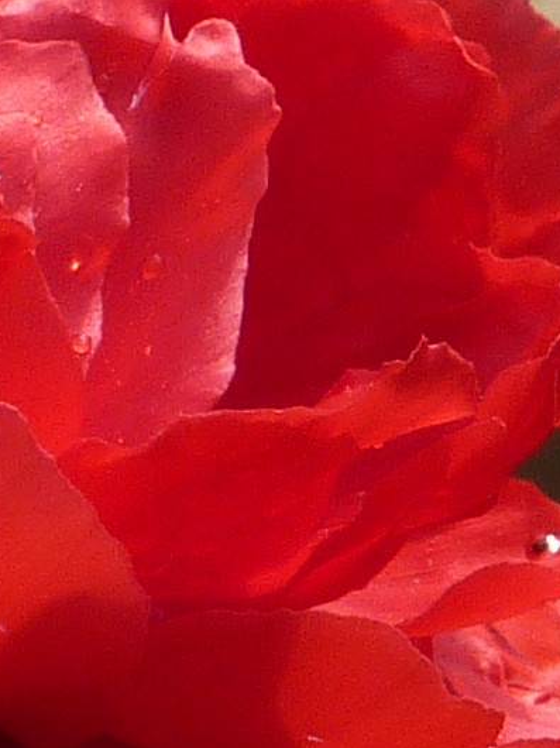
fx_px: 31561
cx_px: -258
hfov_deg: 1.0
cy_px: 426
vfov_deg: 1.4
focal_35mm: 1462
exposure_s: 1/320
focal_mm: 34.4
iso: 80
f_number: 4.6
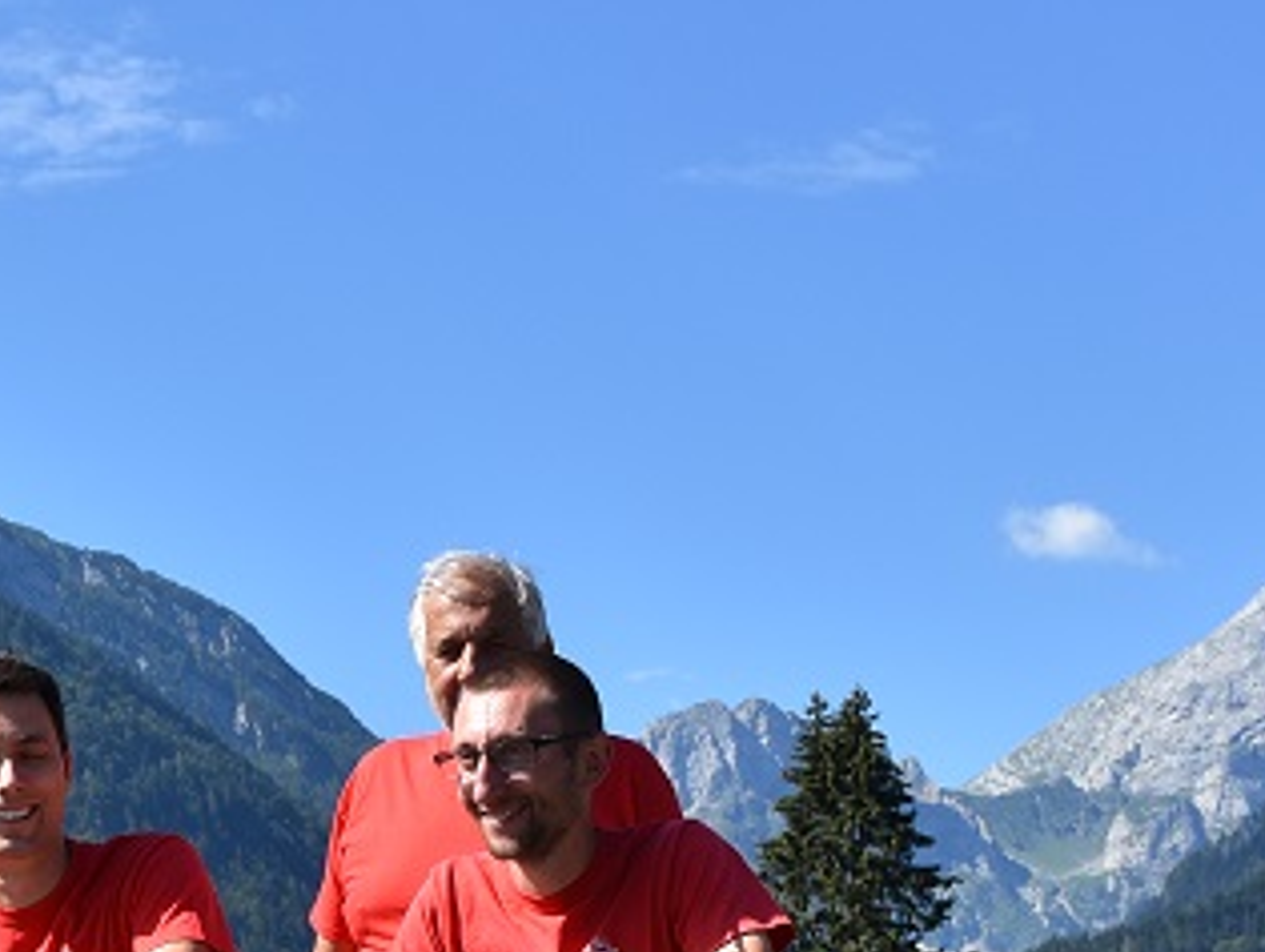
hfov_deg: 18.0
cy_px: 1036
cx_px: 56
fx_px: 3915
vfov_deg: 13.6
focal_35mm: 107
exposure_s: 1/500
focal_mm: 26
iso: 160
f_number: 8
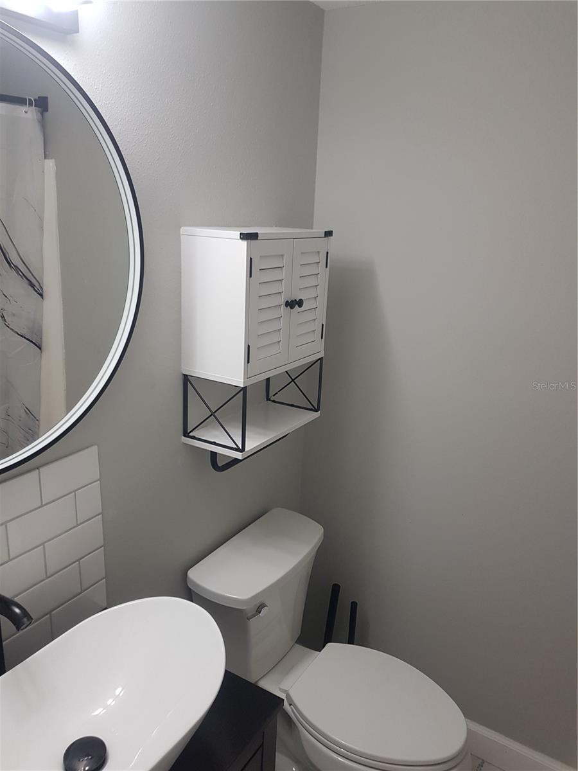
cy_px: 386
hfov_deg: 53.1
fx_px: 579
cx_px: 289
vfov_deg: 67.3
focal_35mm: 26
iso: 125
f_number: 1.7
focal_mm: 4.3
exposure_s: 1/60
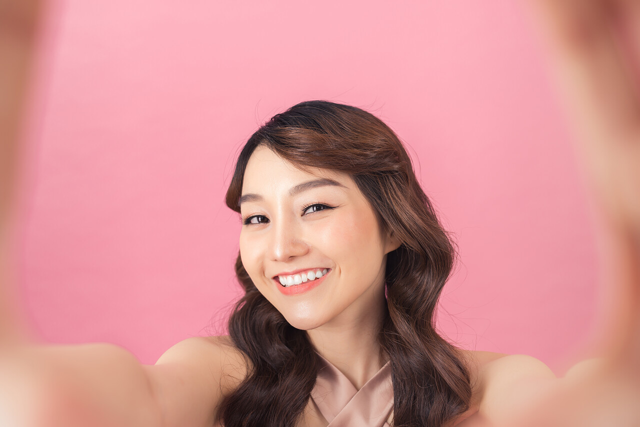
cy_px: 214
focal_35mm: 35
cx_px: 320
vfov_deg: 37.9
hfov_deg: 54.4
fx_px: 622
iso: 100
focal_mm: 35
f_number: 4
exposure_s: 1/160
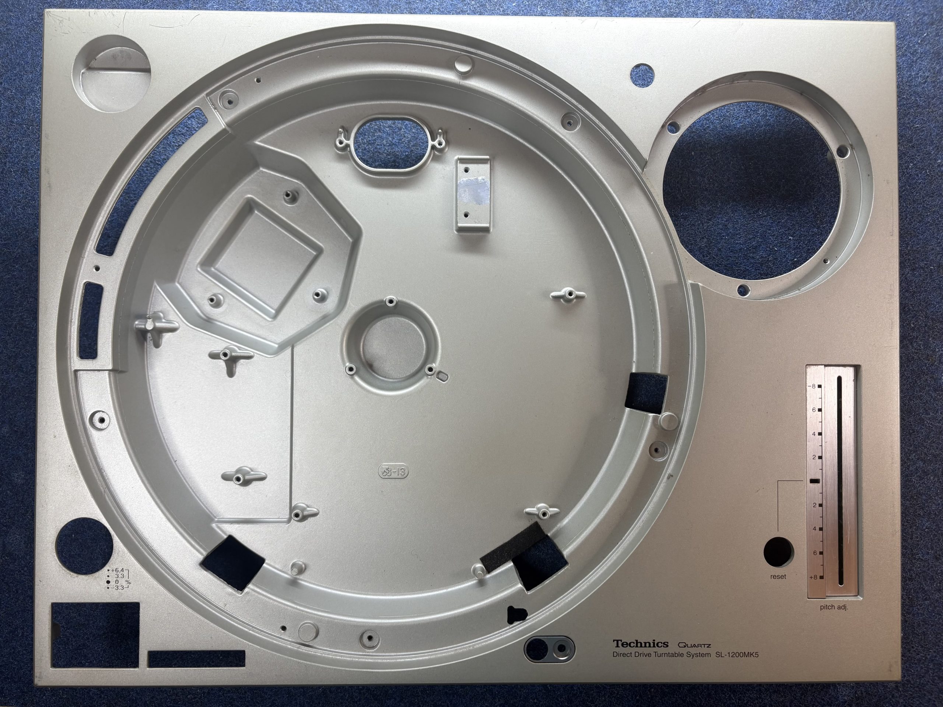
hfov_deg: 67.3
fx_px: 708
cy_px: 354
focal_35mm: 26
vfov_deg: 53.1
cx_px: 472
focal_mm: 5.96
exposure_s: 1/121
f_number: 1.6
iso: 32
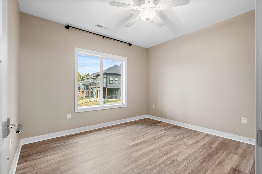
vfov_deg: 73.7
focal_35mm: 16
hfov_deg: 96.7
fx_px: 116
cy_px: 87
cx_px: 131
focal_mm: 16
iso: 400
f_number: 9
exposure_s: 1
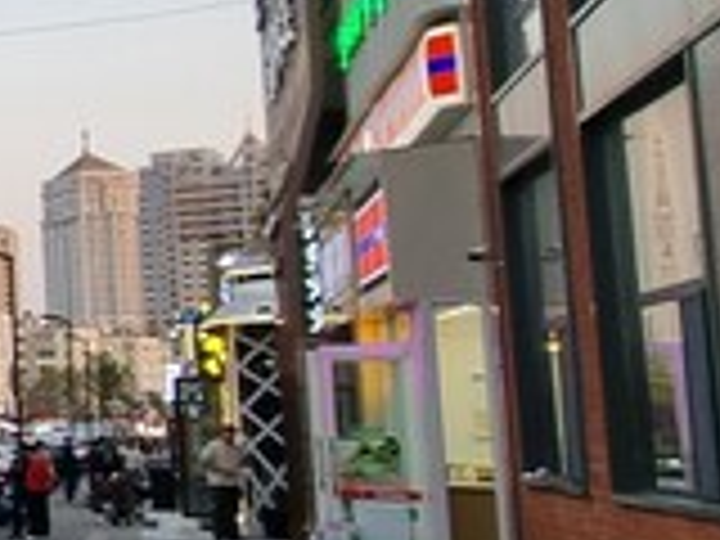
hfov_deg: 14.9
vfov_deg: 20.1
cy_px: 214
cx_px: -1035
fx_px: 1518
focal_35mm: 73
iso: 50
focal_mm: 2.2
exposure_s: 1/120
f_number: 2.2
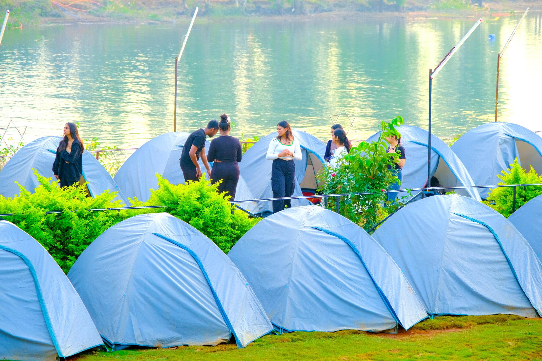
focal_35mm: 120
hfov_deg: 17.1
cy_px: 180
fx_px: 1807
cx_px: 271
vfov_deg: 11.4
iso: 500
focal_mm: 80
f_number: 4
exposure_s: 1/180
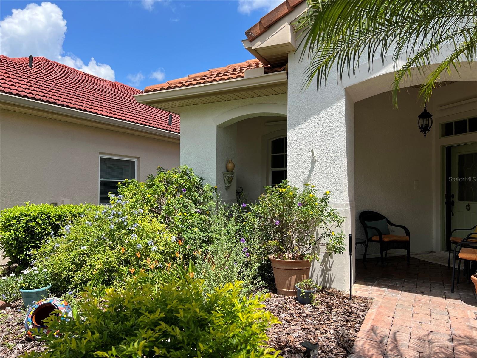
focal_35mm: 26
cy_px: 179
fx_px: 358
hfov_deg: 67.3
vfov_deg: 53.1
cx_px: 238
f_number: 1.5
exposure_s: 1/3077
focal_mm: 5.7
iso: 50
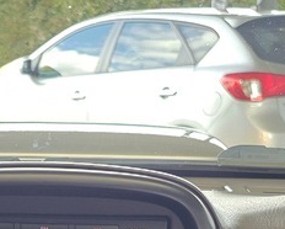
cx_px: 57
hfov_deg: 19.2
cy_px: 431
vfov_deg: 13.7
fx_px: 836
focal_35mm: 99
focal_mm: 6.25
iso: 200
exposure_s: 1/100
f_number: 1.7
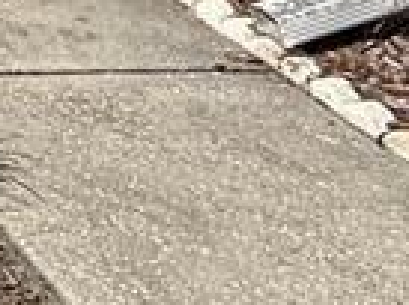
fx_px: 1237
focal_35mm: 105
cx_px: -525
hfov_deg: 14.1
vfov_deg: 11.7
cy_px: -410
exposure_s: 1/1901
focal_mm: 2.22
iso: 50
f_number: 2.2
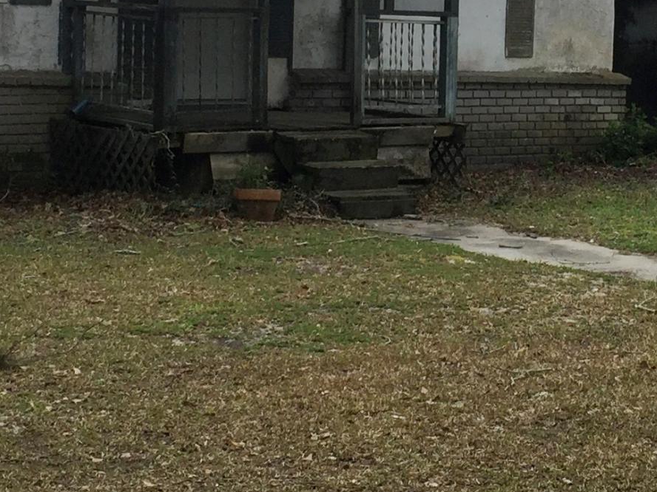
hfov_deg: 19.9
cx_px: 470
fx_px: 1860
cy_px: 117
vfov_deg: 15.0
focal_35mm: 98
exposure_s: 1/1721
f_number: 2.2
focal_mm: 4.15
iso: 32
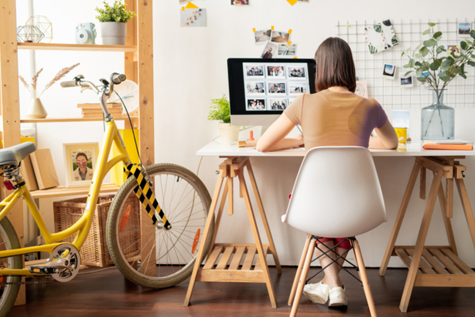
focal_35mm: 50
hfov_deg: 39.6
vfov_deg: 27.0
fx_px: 660
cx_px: 238
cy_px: 158
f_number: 2.8
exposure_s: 1/160
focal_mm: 50
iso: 640
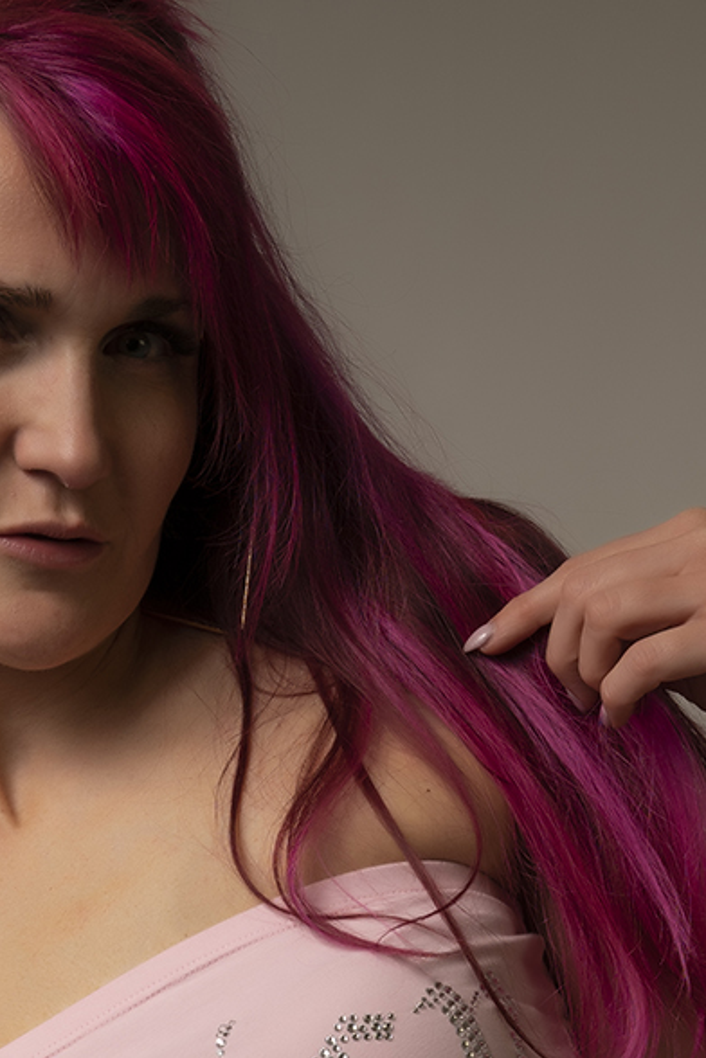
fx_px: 4000
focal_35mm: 136
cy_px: 1296
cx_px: 262
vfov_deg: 14.6
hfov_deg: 10.1
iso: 125
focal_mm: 50
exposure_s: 1/200
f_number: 8
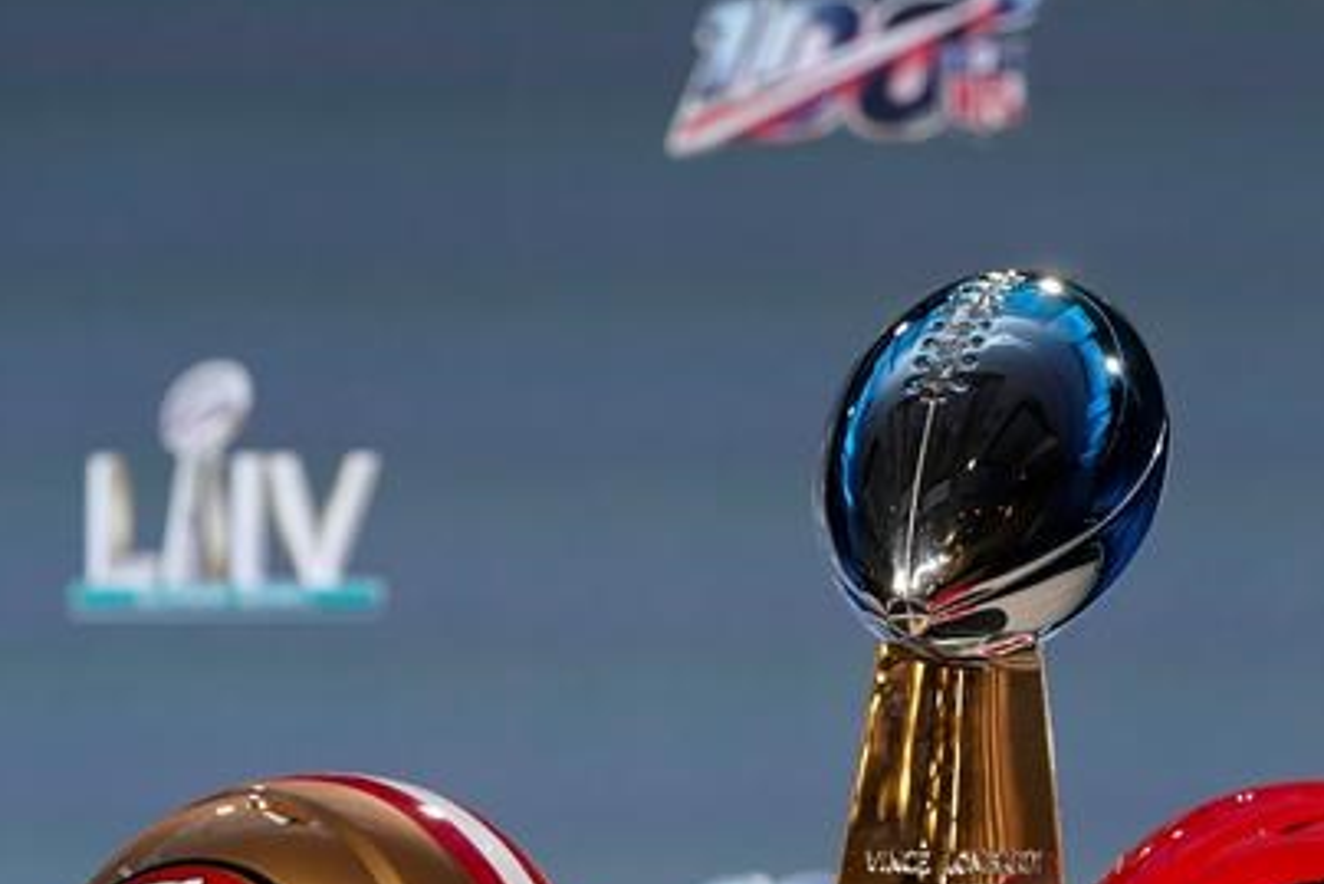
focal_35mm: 237
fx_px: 8719
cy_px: 692
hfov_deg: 8.7
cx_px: 838
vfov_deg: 5.8
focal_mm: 147
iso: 2000
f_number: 4.5
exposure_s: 1/250
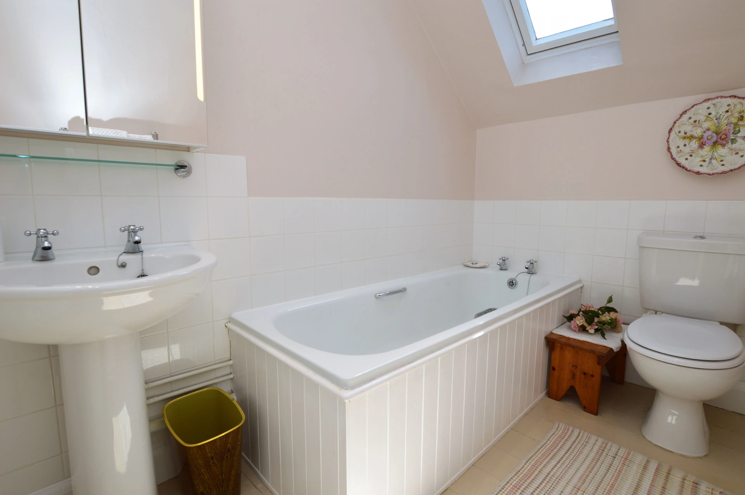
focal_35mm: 16
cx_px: 372
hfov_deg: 95.0
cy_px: 248
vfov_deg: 71.9
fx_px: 341
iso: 100
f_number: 5.6
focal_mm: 11
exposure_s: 1/125
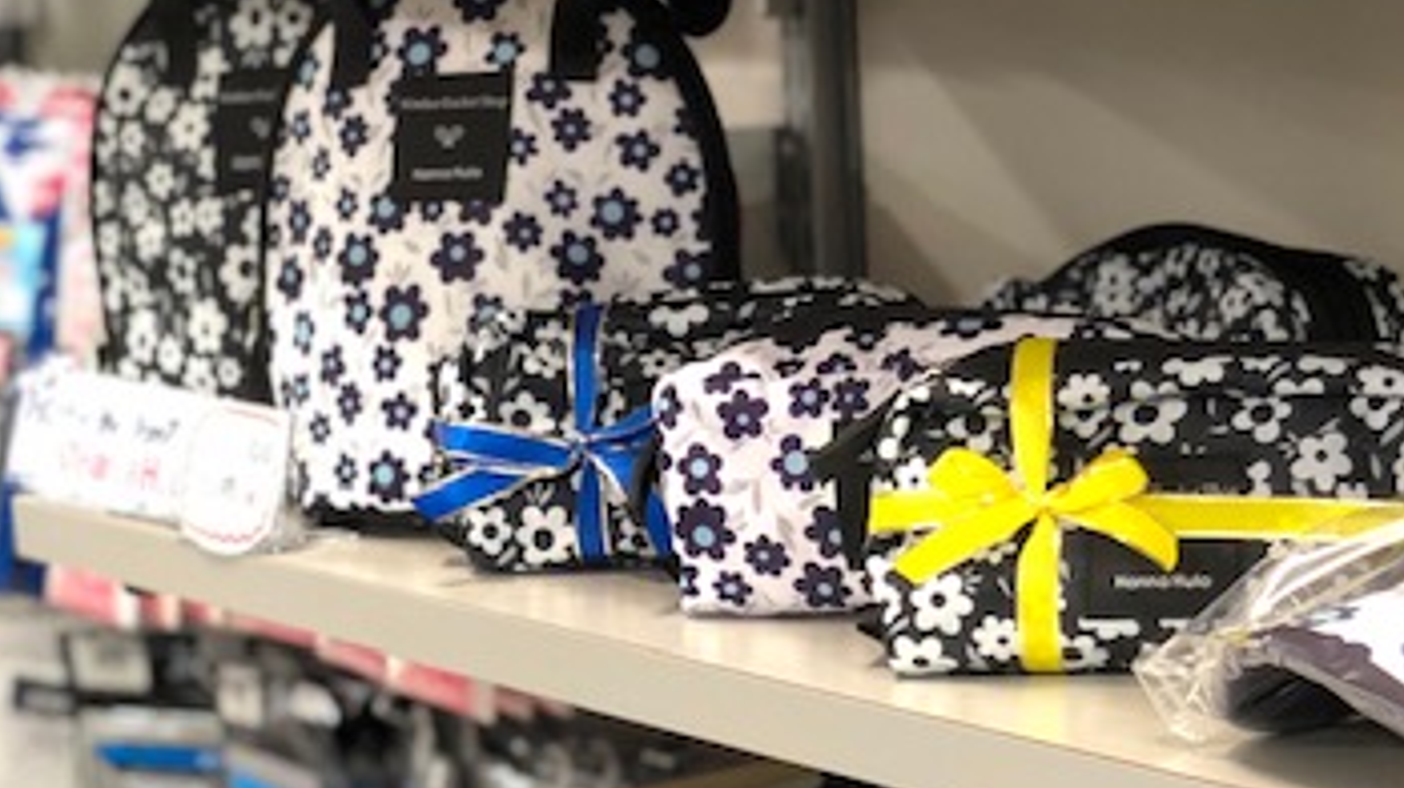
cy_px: 973
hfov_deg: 20.5
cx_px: 929
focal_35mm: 104
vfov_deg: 11.4
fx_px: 3870
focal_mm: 6
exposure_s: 1/33
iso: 160
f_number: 2.4
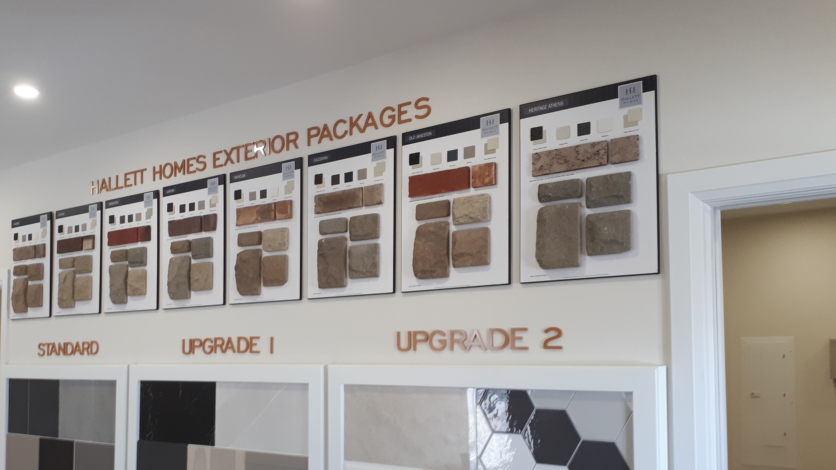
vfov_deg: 31.7
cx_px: 320
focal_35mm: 37
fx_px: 820
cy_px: 324
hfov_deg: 53.5
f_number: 1.9
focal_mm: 3.6
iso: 64
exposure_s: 1/33
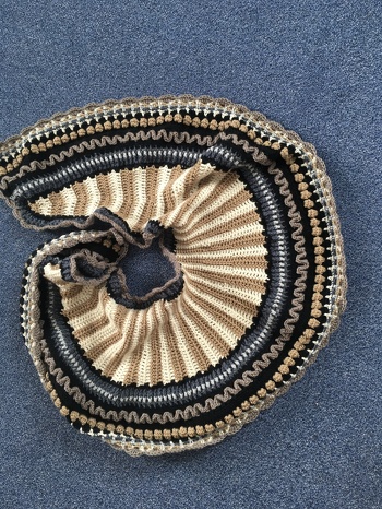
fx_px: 426
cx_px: 191
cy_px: 254
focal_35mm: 29
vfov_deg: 61.6
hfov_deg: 48.3
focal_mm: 4.15
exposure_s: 1/33
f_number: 2.2
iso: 64
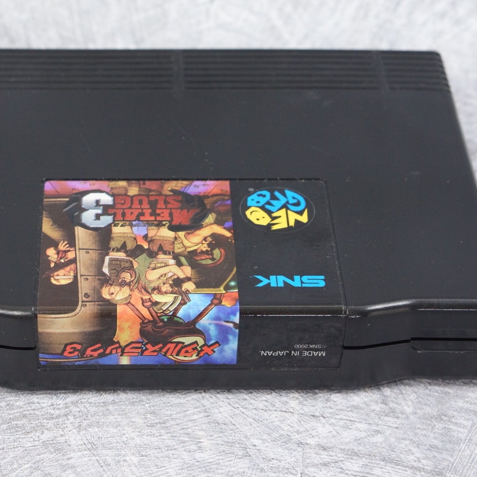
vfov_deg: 18.1
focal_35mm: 96
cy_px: 239
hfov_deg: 18.1
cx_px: 183
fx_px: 1497
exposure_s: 1/50
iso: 1600
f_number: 7.1
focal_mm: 50
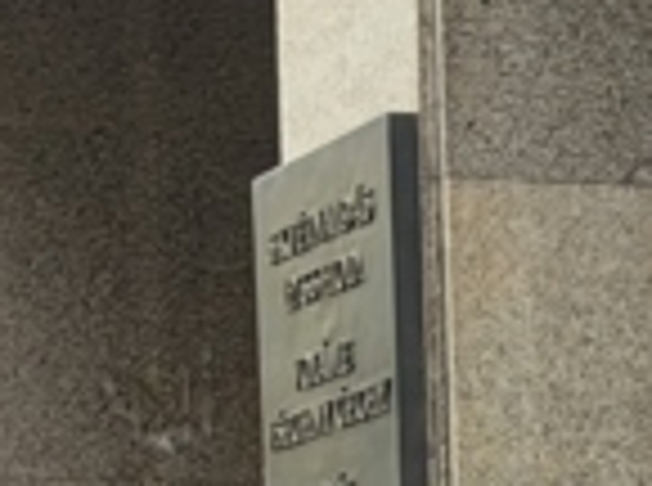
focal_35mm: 296
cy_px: 934
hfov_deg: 6.5
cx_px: 1237
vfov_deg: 4.9
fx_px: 5561
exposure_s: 1/221
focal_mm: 5.75
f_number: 2
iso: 80
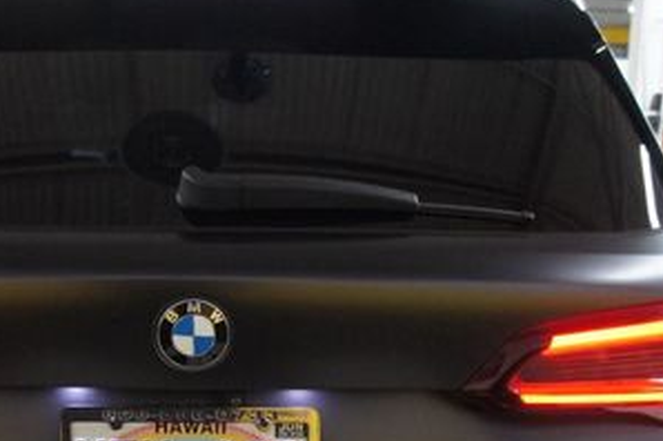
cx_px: 165
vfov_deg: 22.4
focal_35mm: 58
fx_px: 1067
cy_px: 445
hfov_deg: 33.8
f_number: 3.5
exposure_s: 1/80
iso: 1600
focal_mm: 18
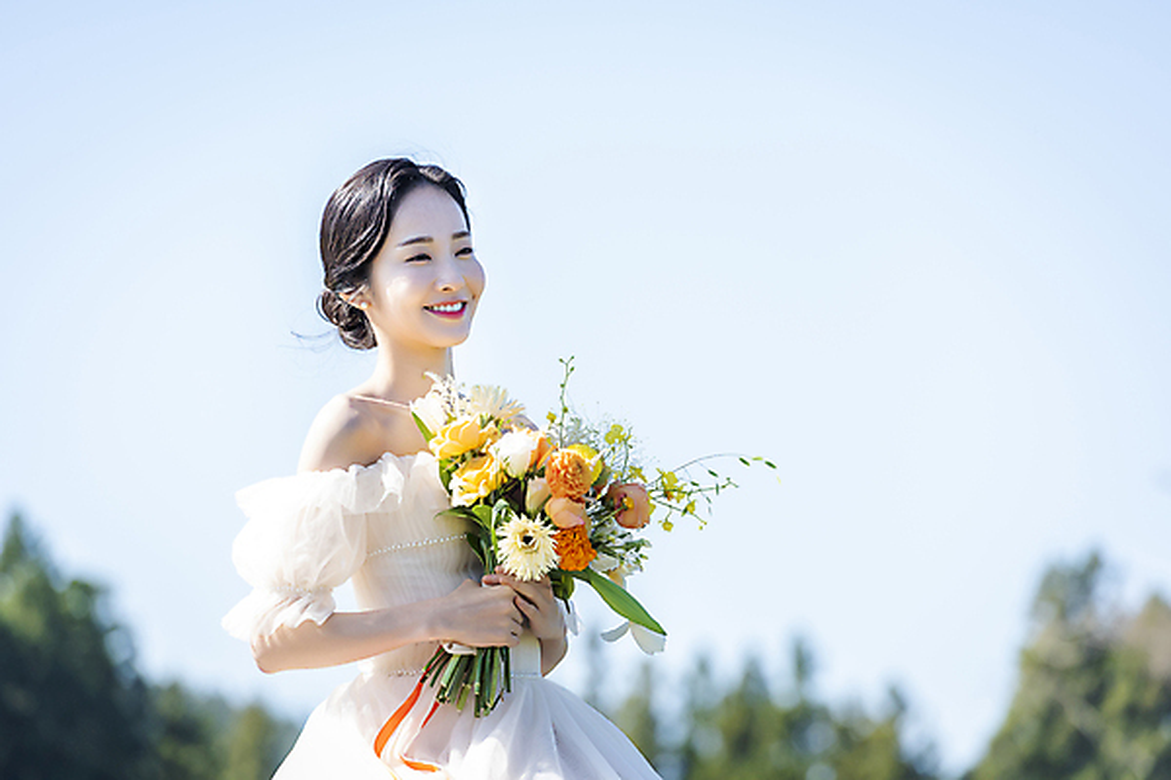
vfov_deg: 6.9
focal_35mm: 200
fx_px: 6505
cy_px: 390
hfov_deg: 10.3
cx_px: 586
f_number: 4.5
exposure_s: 1/800
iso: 400
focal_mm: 200
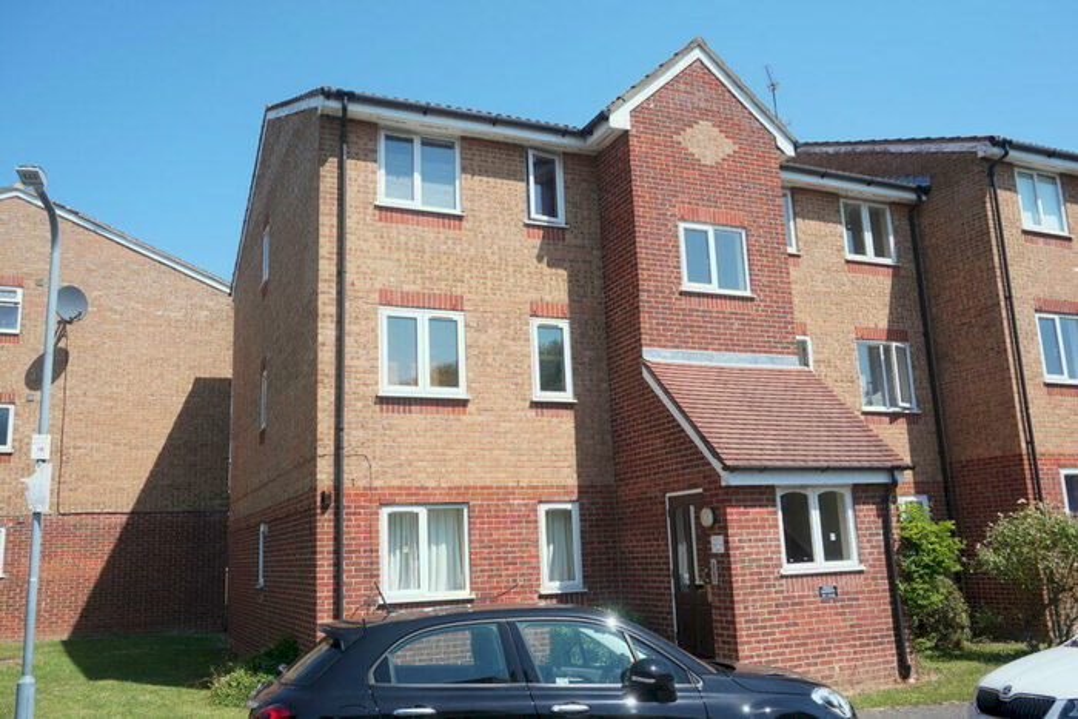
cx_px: 539
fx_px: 898
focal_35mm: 30
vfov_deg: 43.6
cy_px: 360
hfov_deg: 61.9
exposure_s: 1/160
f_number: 8
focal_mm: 20
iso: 100
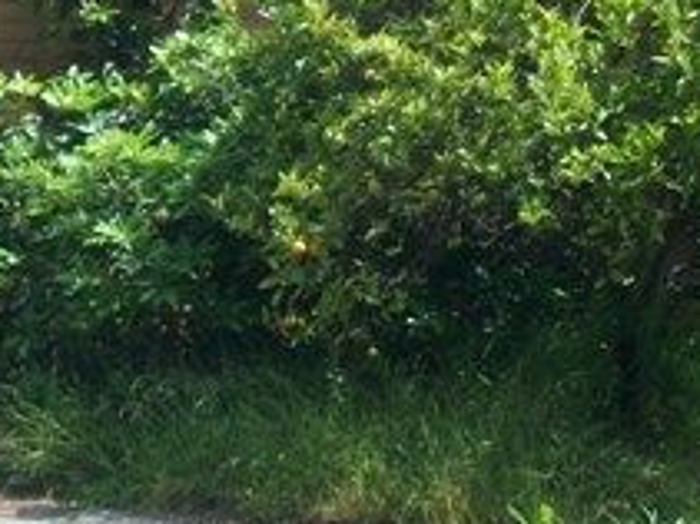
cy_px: 90
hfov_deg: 20.1
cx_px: 166
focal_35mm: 97
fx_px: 1960
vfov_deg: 15.1
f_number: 8.8
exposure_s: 1/125
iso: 80
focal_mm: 5.7
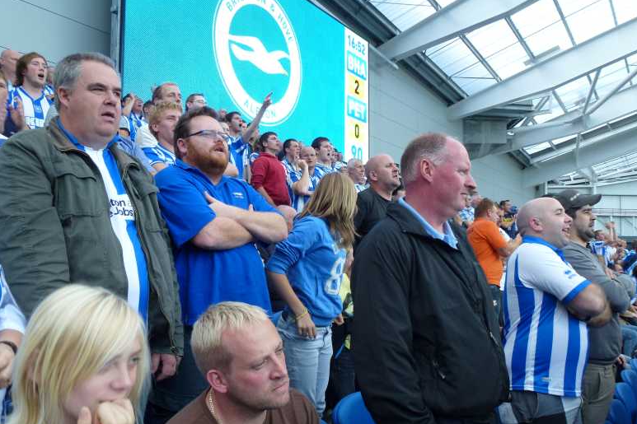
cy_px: 245
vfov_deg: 46.2
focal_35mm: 28
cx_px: 315
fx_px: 495
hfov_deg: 65.5
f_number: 3.4
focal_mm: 4.7
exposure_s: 1/80
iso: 100
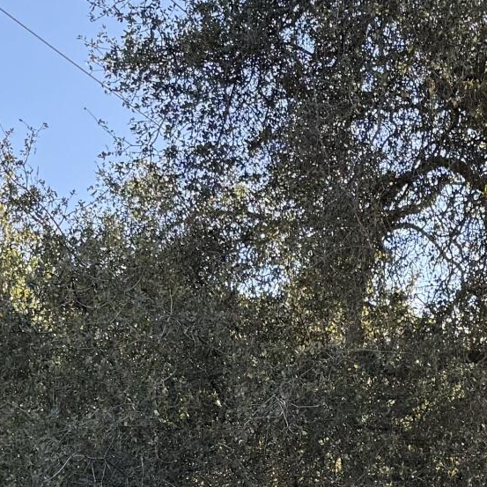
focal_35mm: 115
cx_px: 260
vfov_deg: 15.0
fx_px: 1830
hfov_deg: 15.2
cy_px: 458
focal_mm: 6.76
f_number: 1.78
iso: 100
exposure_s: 1/920
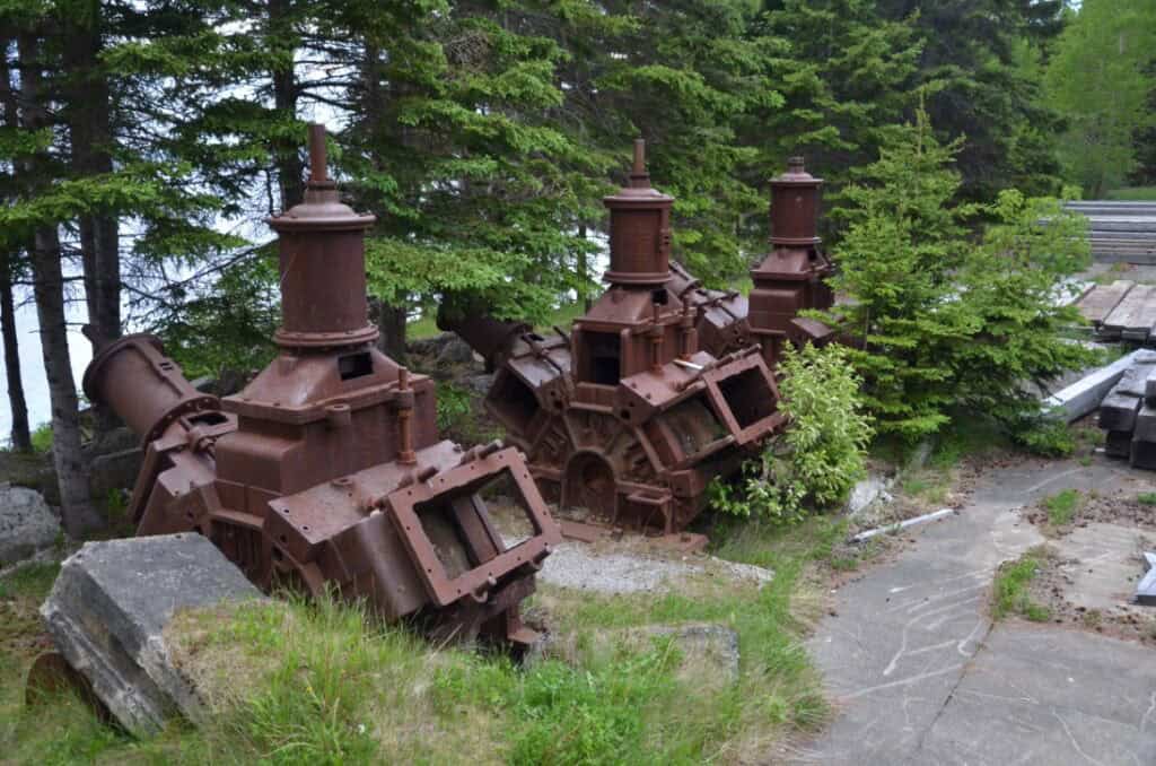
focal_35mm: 36
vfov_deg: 36.7
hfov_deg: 53.2
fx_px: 1153
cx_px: 578
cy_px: 383
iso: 100
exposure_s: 1/50
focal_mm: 24
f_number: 5
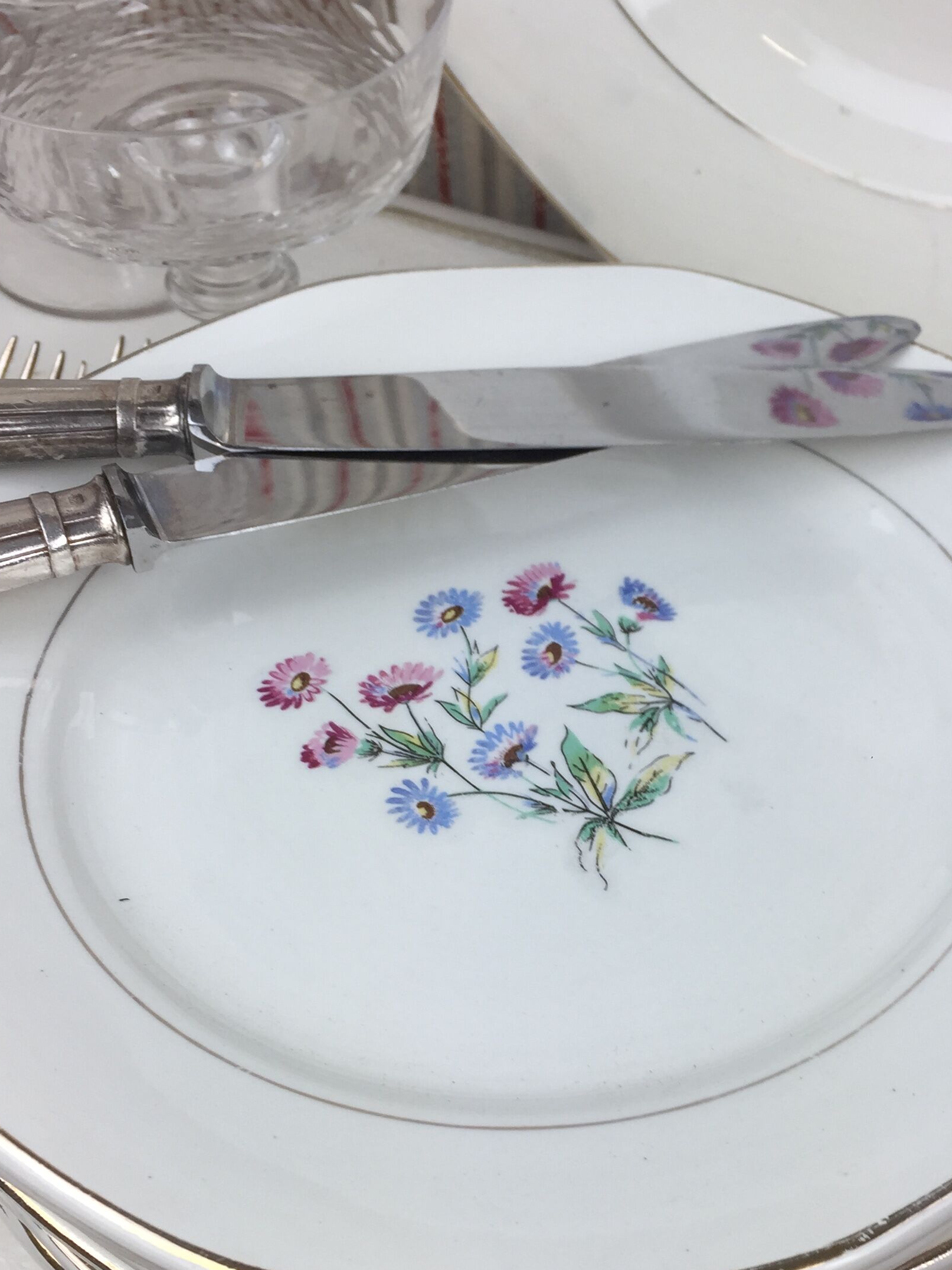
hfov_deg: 32.8
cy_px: 773
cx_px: 554
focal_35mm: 44
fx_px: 1614
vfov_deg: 42.7
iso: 32
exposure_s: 1/119
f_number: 2.2
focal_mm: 4.15
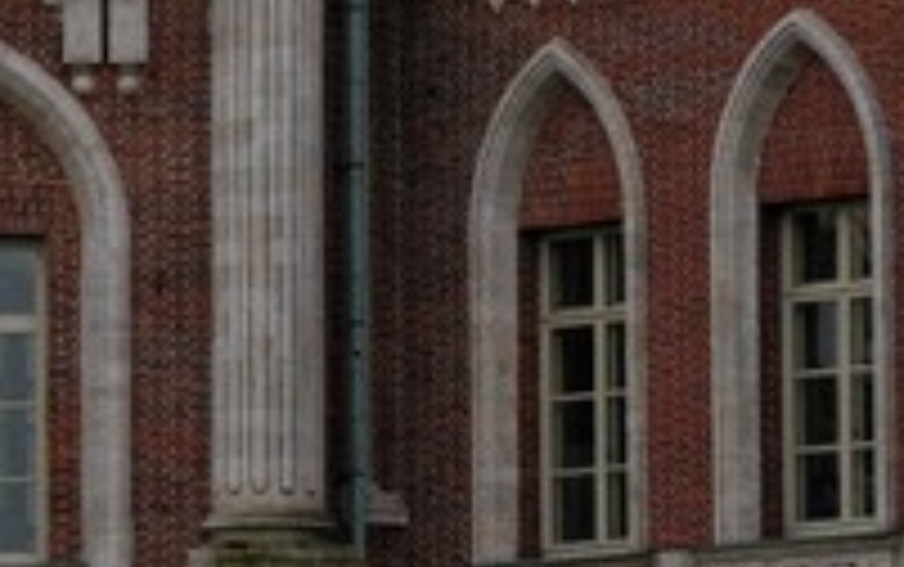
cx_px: -34
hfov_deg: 3.1
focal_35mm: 682
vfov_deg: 1.9
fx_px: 16816
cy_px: -356
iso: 500
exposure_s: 1/1250
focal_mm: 100
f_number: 8
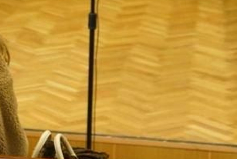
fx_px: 956
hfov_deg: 14.0
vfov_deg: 9.4
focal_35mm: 145
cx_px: 20
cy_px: -33
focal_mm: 28
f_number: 2.8
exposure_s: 1/125
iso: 1250
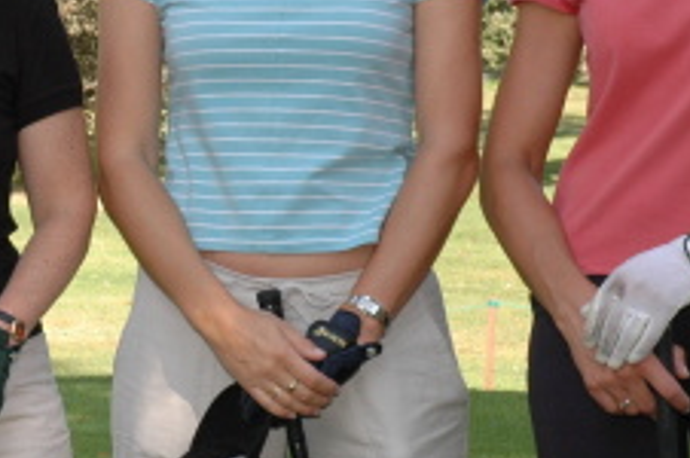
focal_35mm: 183
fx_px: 3502
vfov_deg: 7.5
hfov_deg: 11.2
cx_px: 79
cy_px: 133
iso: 400
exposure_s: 1/160
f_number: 10
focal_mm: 46
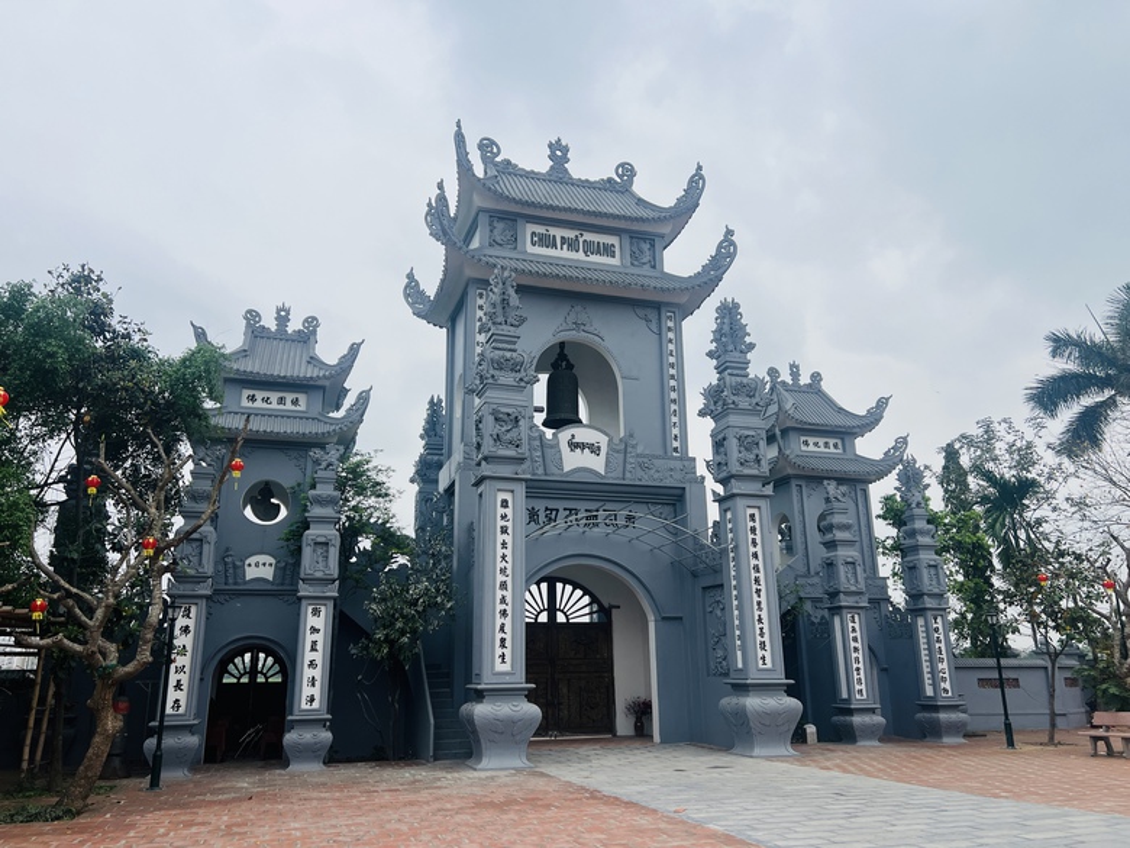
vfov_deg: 53.1
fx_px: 849
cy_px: 424
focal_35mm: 26
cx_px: 565
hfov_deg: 67.3
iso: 50
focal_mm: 5.7
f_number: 1.5
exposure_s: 1/2208
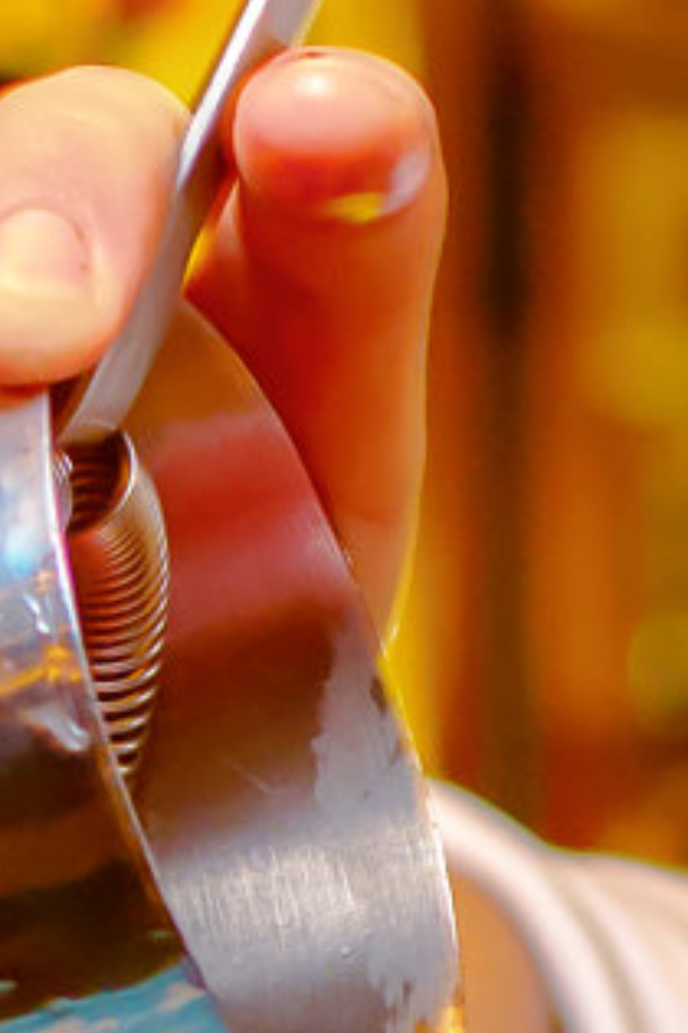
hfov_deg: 7.7
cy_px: 1895
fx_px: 5102
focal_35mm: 178
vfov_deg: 10.8
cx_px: 146
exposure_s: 1/30
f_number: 3.2
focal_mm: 35
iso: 1600
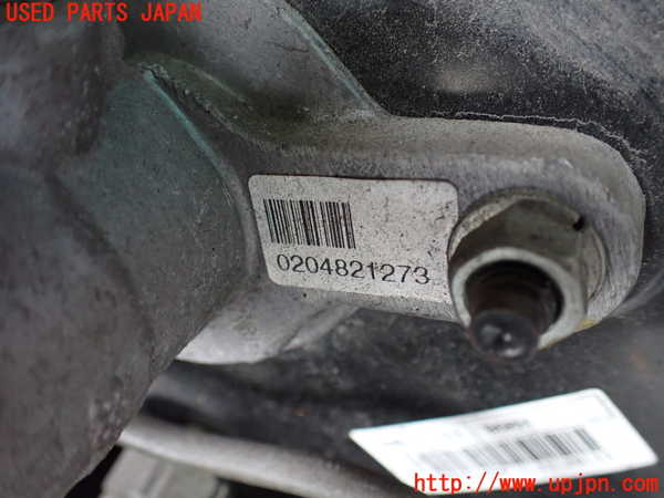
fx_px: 575
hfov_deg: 60.0
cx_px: 332
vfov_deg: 46.8
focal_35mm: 30
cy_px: 249
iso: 800
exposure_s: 1/40
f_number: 2.3
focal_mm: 5.4
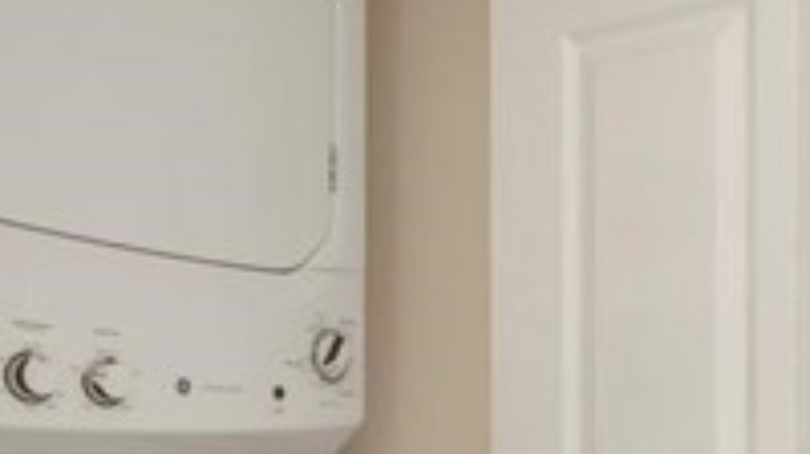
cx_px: 709
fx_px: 1008
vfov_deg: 24.3
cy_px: 450
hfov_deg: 40.8
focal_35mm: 47
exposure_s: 1.3
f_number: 9
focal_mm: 14
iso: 400
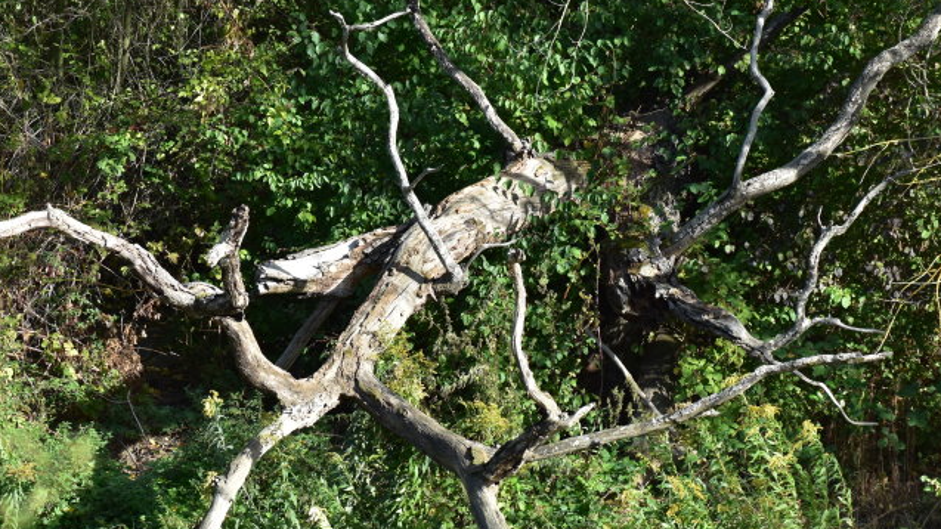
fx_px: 7477
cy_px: 316
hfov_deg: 7.2
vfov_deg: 4.1
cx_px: 322
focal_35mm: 300
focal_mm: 135
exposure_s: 1/320
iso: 400
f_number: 10
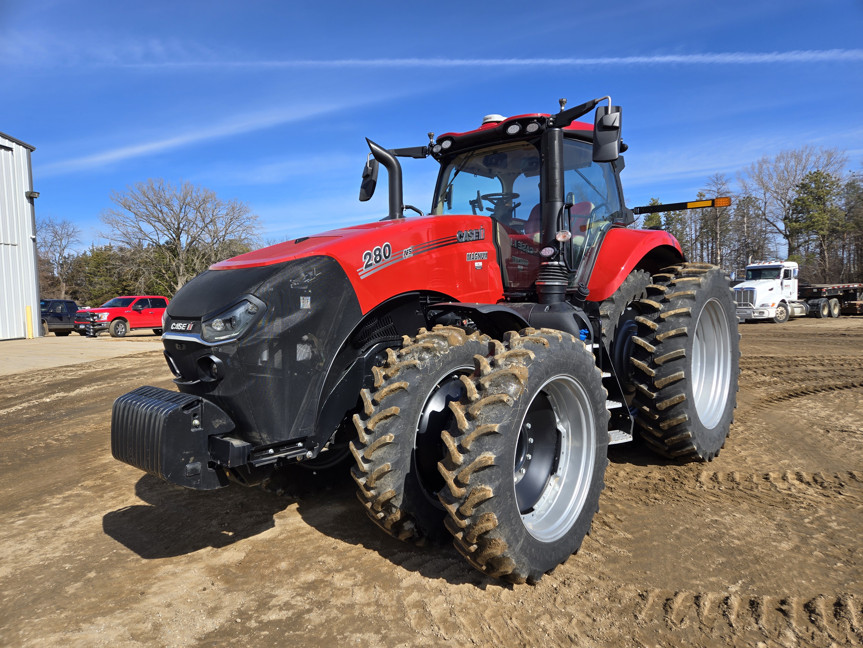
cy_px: 324
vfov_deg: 58.9
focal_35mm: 23
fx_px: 573
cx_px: 432
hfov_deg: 73.9
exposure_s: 1/1746
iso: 25
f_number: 1.8
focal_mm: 5.4
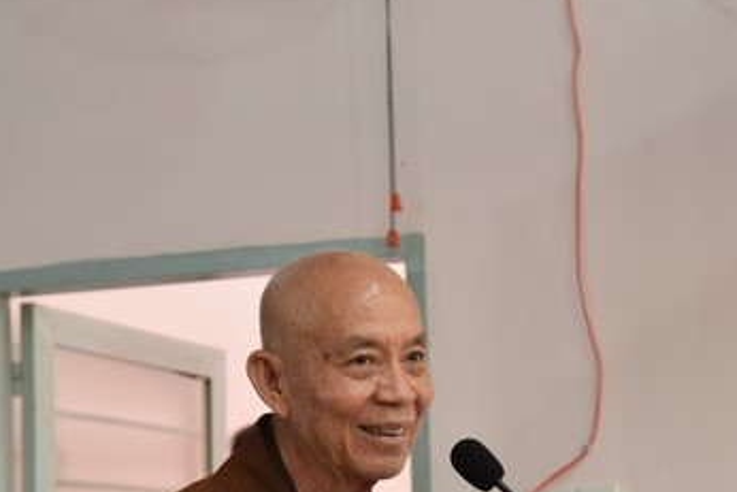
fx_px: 1925
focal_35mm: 94
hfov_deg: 21.6
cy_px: 413
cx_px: 445
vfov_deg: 14.5
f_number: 4
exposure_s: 1/60
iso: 1100
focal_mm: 50
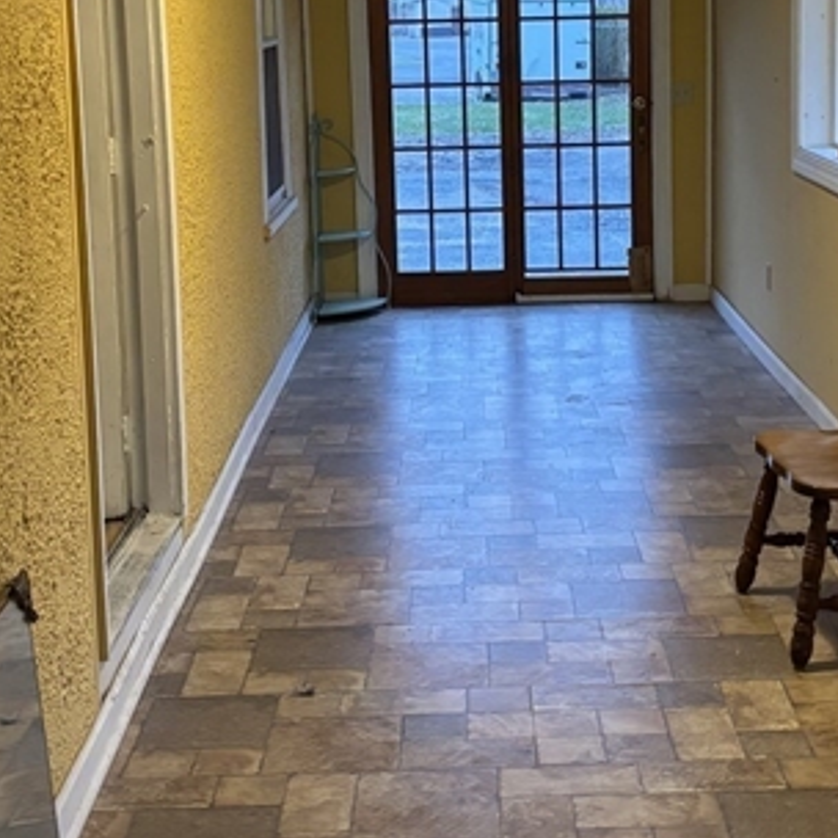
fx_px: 1589
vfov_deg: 29.1
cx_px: 463
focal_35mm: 58
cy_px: 198
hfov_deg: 29.5
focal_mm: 5.96
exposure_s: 1/60
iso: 400
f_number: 1.6
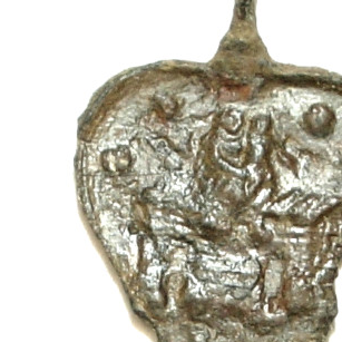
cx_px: 217
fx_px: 1285
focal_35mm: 115
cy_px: 234
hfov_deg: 15.1
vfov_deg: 15.1
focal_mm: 15.7
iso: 50
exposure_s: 1/26.9
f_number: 3.9
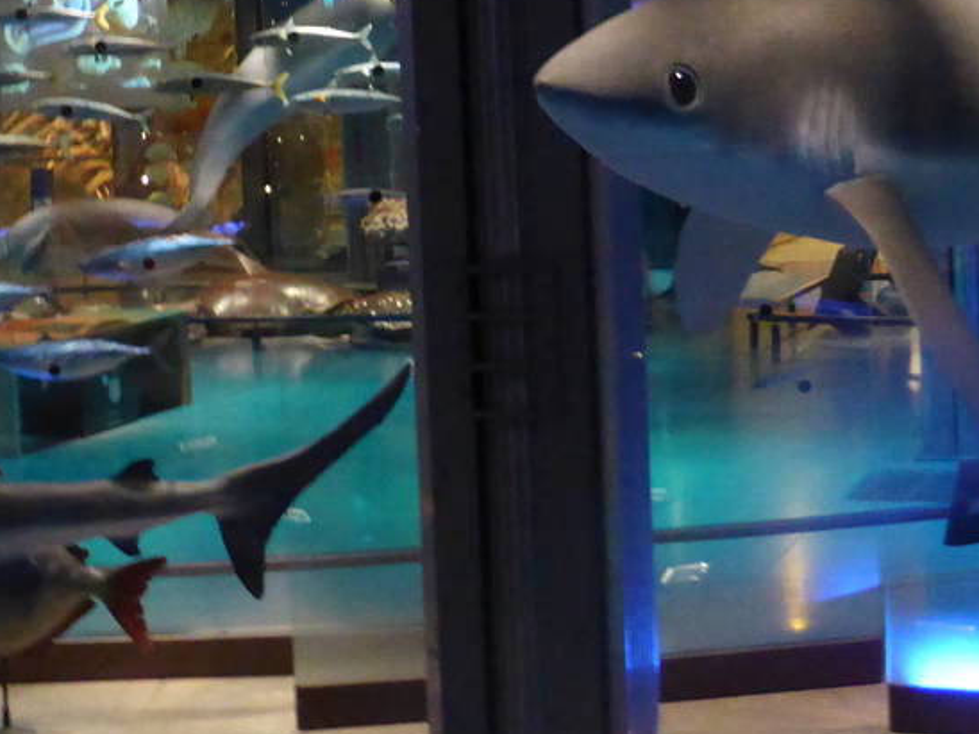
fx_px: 2065
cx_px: 481
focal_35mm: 73
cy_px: 145
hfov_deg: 26.7
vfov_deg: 19.9
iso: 640
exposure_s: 1/4
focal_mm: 4.3
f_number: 3.3
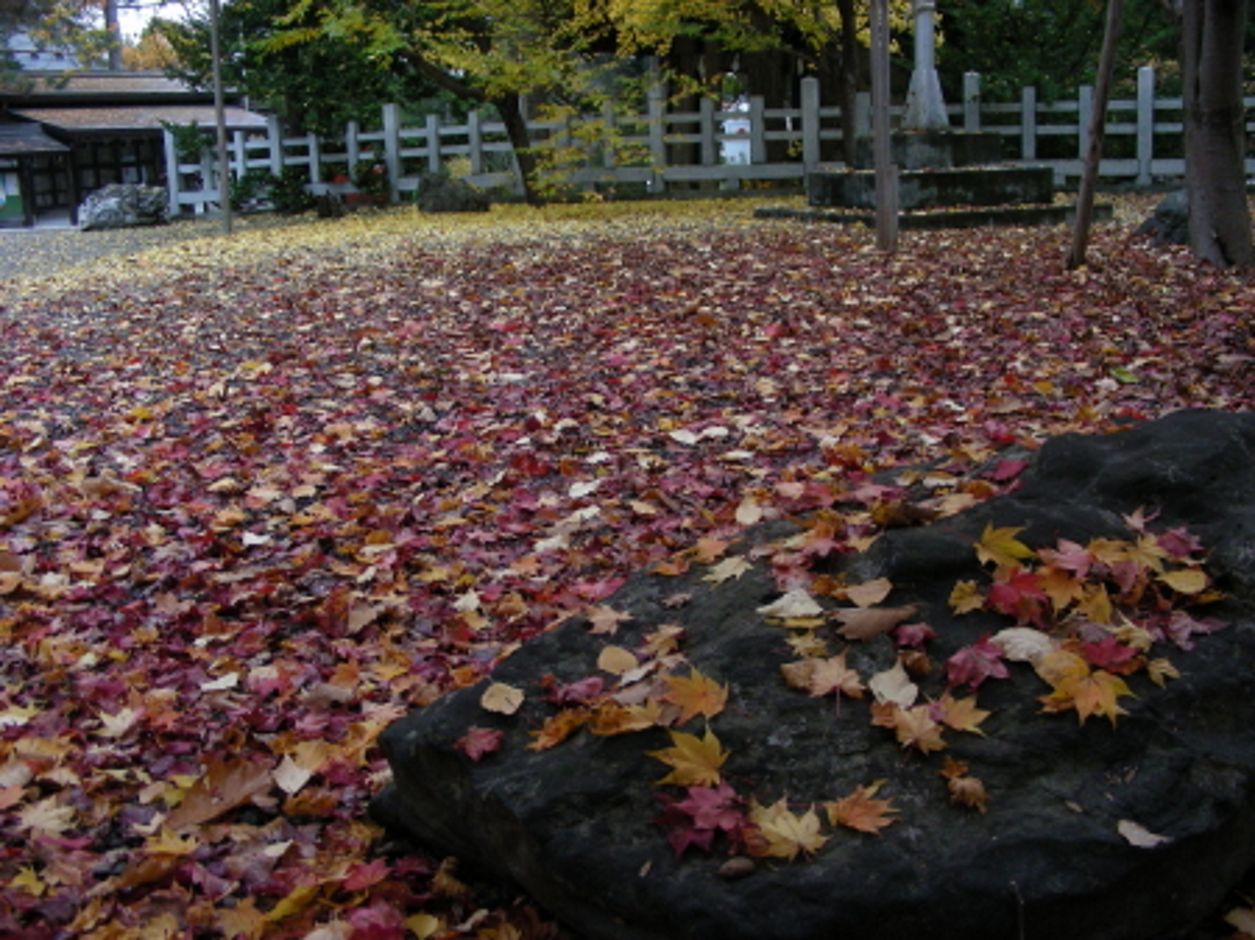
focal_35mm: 38
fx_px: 1377
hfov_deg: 49.0
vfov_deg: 37.7
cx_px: 628
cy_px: 470
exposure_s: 1/31
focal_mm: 6.3
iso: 177
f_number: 3.5
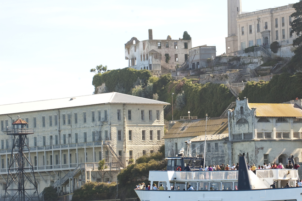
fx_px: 1593
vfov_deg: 7.2
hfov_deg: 10.8
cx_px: 226
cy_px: 82
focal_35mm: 190
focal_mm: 125
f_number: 9
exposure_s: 1/400
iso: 400
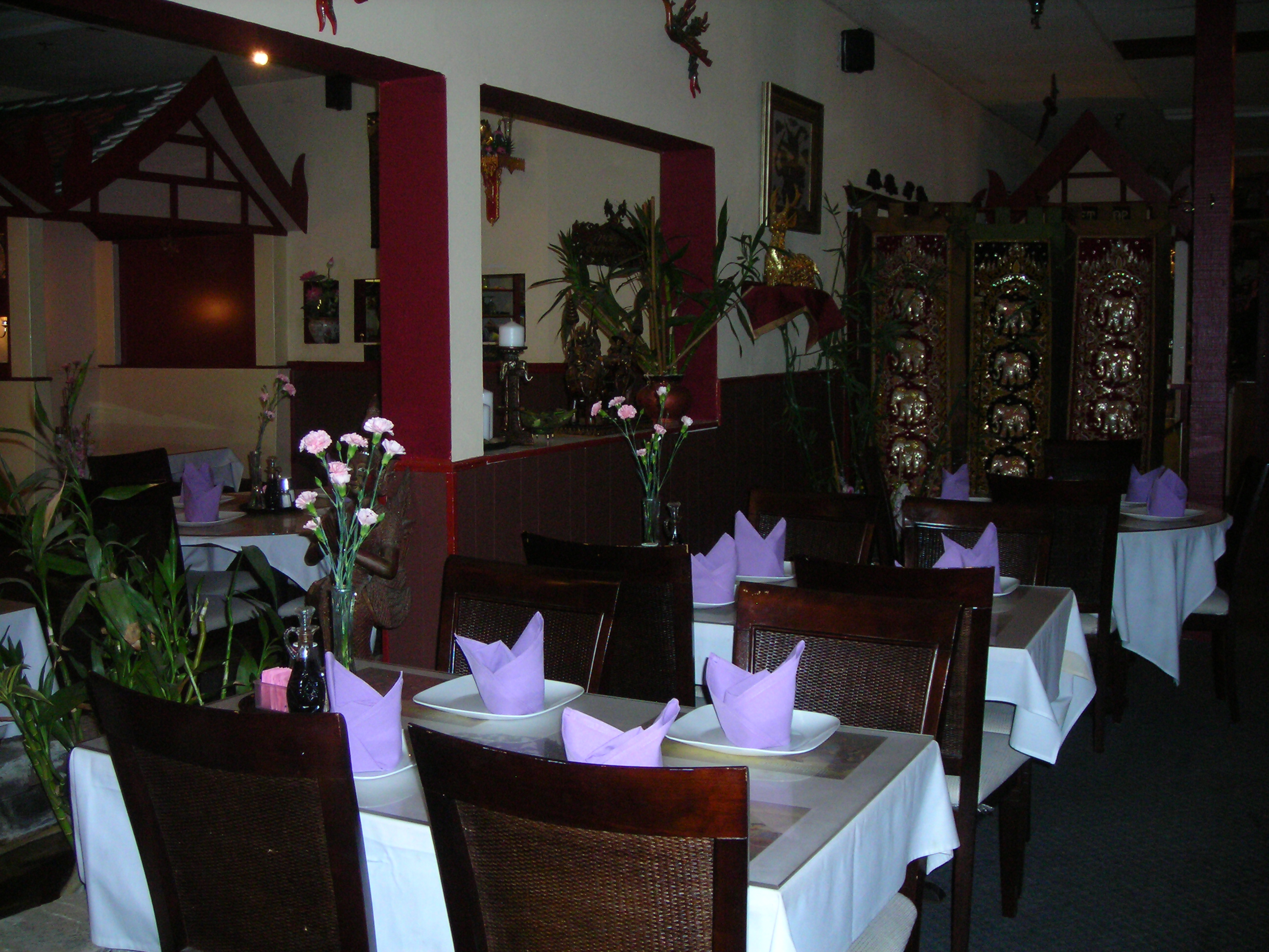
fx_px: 1393
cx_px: 634
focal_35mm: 38
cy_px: 476
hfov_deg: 49.0
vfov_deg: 37.7
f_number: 3.2
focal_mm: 6.3
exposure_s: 1/60.1
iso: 200
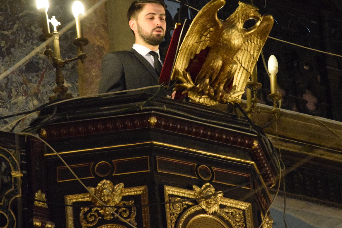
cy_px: 92
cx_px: 163
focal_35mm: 237
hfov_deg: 8.7
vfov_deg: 5.8
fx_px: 2249
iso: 6400
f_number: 5.6
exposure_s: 1/100
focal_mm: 105
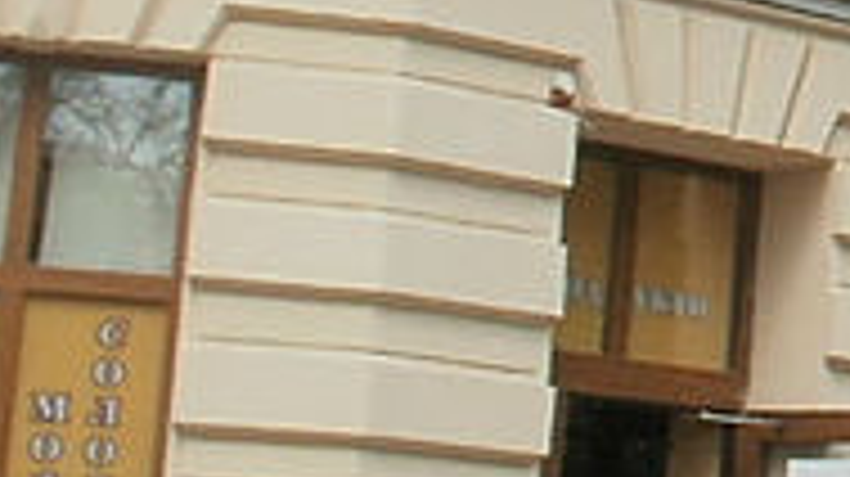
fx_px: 4212
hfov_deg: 10.3
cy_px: -326
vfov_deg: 6.4
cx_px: 1907
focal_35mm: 187
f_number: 5.6
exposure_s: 1/250
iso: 100
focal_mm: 6.3
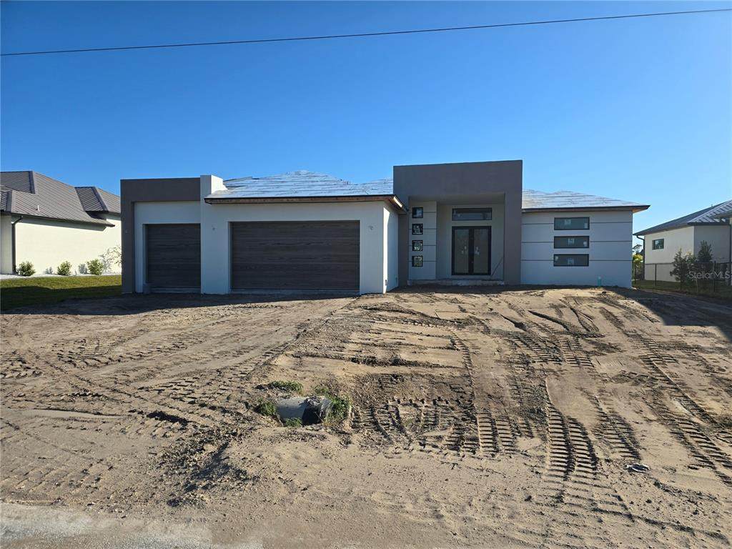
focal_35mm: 23
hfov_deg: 73.9
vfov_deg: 58.9
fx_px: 486
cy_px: 274
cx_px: 366
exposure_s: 1/876
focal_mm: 6.3
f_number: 1.7
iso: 12
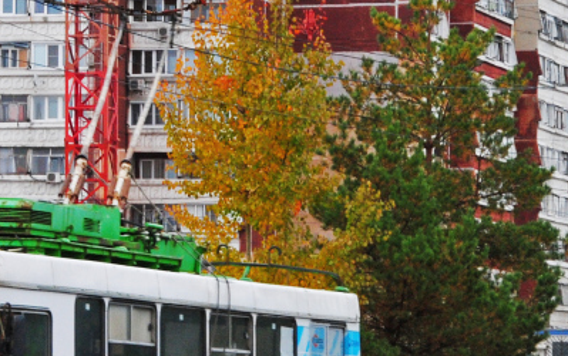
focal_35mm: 322
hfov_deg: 6.5
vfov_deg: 4.1
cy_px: 147
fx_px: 4988
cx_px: -74
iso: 400
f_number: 18
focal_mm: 70
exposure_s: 1/50
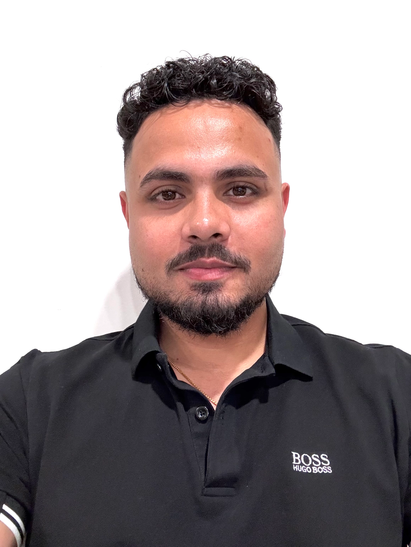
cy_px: 274
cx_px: 206
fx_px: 475
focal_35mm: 30
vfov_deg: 60.0
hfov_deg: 46.8
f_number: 1.9
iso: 500
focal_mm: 2.69
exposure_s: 1/30
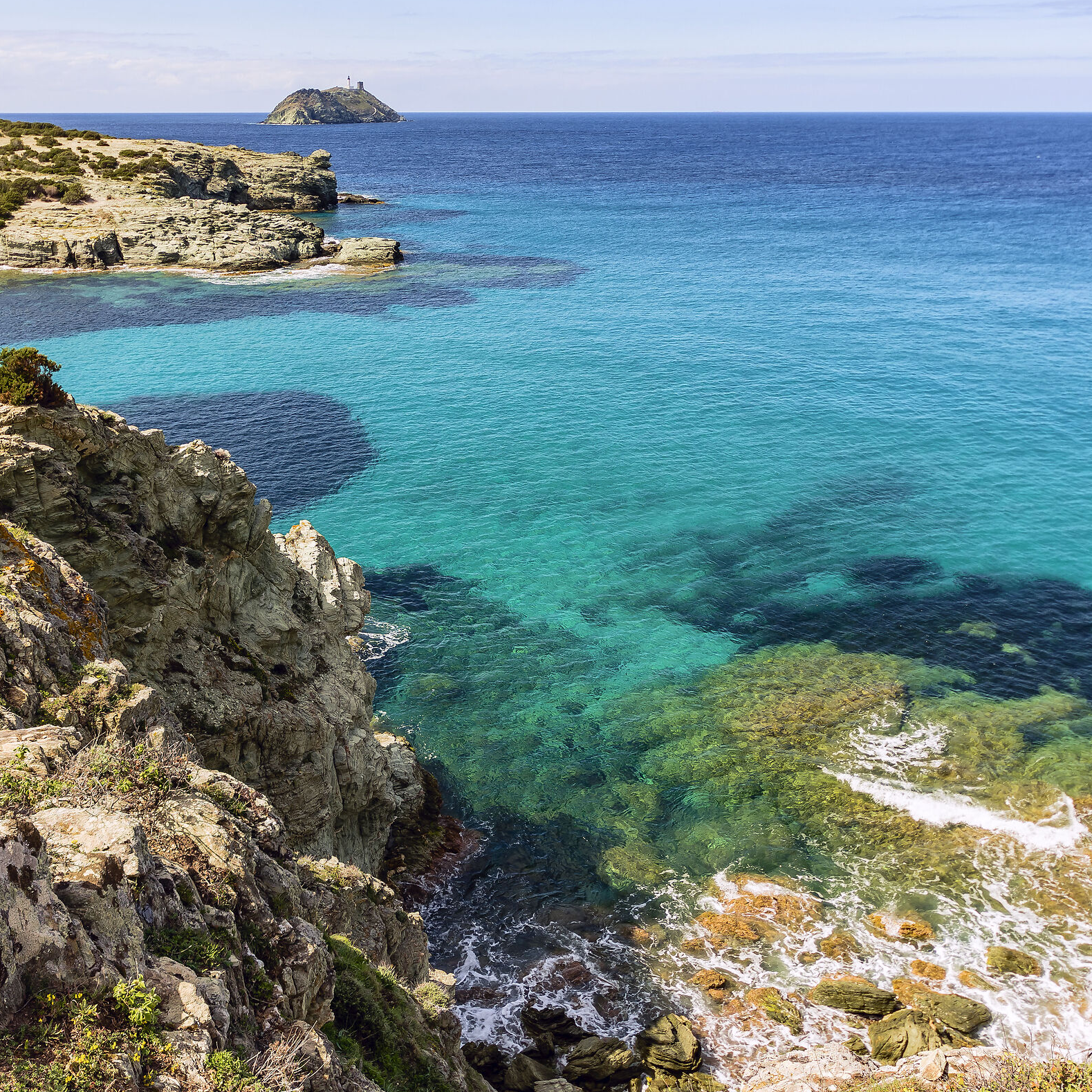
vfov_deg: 52.5
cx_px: 425
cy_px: 549
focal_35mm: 31
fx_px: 1106
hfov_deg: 52.1
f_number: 5.6
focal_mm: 16
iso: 100
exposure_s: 1/400
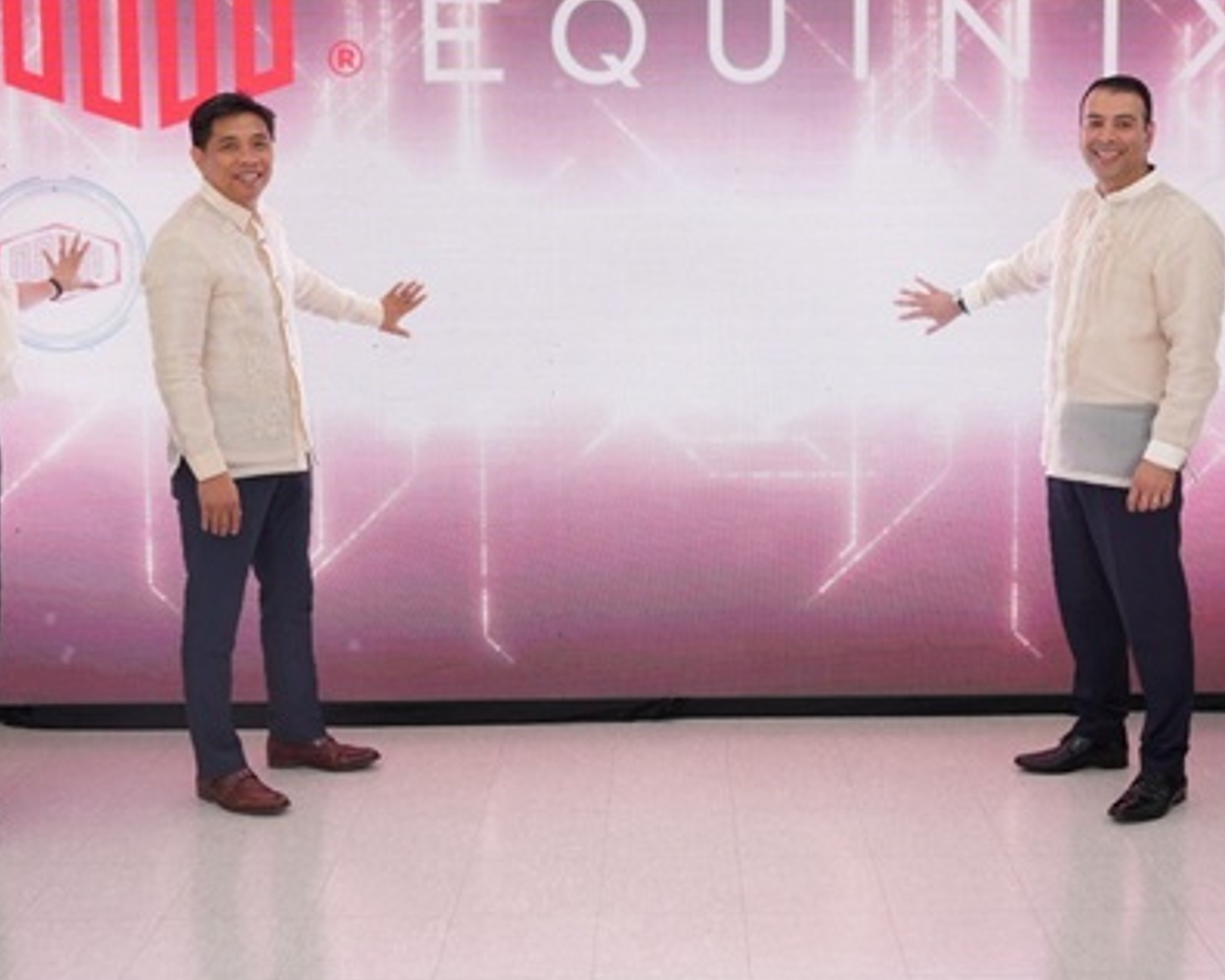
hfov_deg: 38.9
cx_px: 673
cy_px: 364
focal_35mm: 48
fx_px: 1735
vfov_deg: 31.4
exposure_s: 1/60
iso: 1000
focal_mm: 33.6
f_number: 8
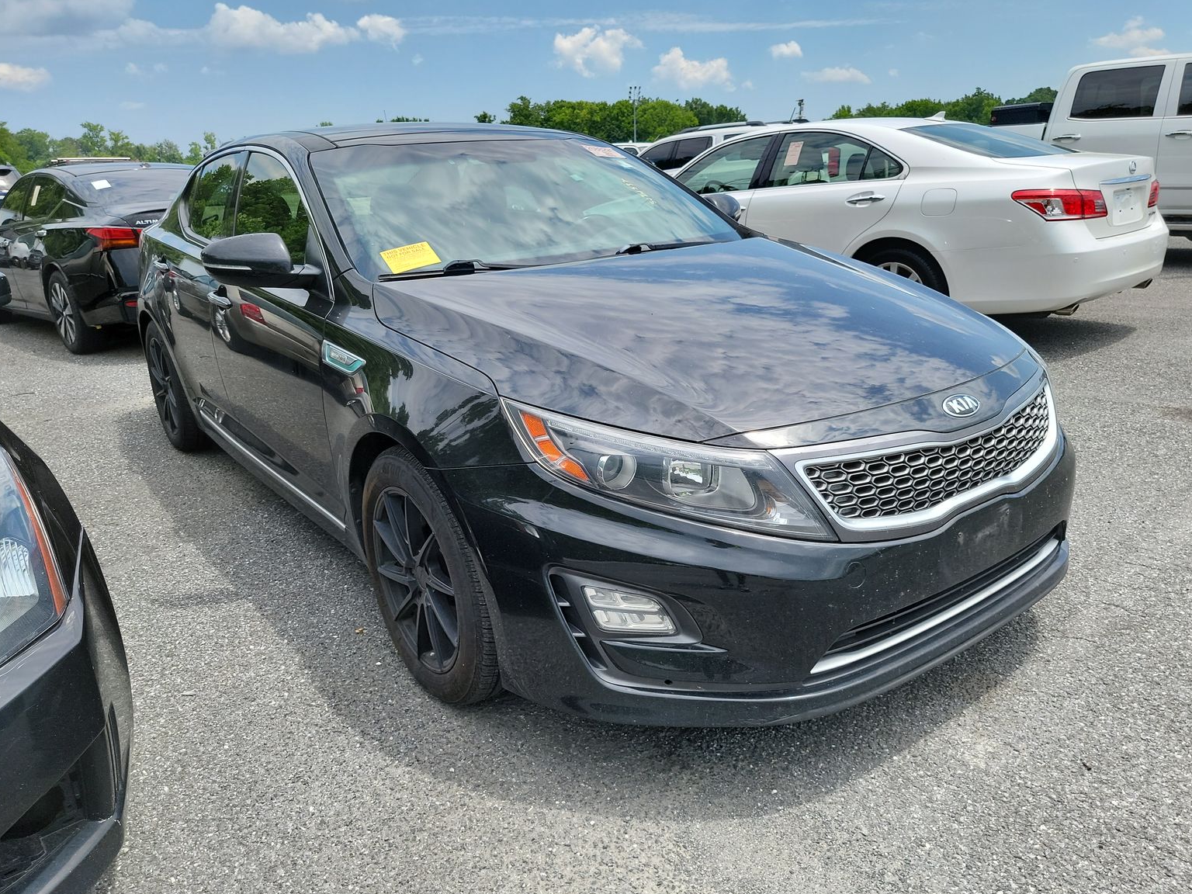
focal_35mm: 25
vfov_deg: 54.9
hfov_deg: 69.4
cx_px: 615
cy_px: 439
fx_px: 861
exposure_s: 1/678
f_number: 1.8
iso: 50
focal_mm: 6.7
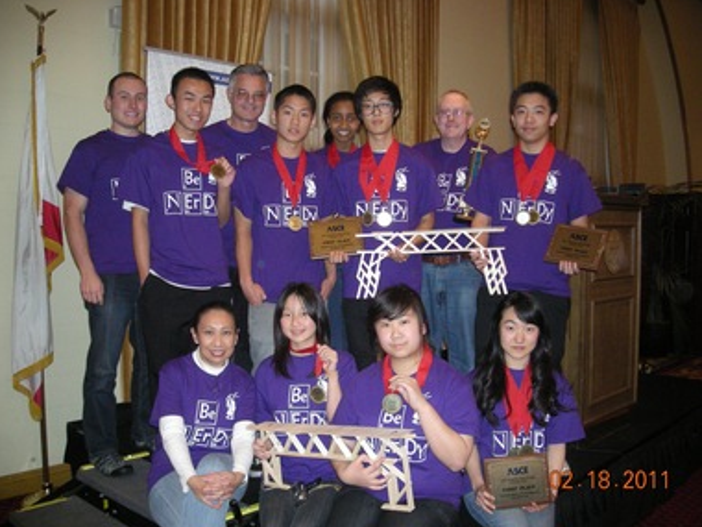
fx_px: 730
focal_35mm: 36
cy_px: 265
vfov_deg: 39.7
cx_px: 343
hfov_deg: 51.3
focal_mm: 5.7
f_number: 2.8
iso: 332
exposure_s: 1/60
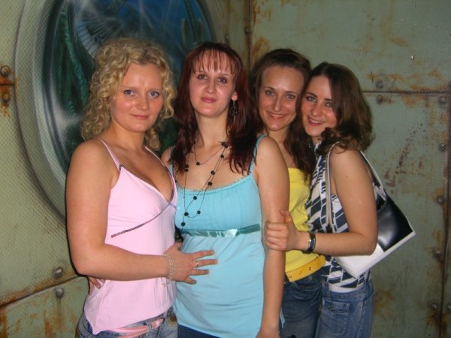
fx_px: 495
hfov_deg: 49.0
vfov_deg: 37.7
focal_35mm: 38
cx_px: 226
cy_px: 169
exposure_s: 1/60
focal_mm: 7.9
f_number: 2.8
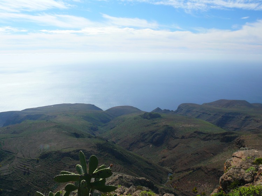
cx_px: 131
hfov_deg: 52.6
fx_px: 265
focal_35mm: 35
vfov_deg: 40.7
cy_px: 98
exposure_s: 1/60
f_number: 11
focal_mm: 7.4
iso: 100
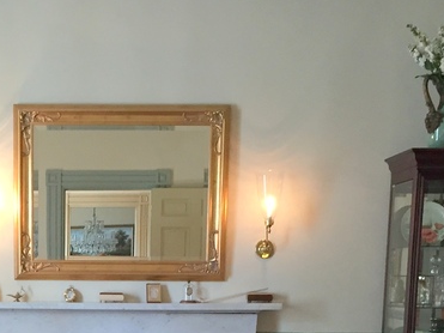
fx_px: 1026
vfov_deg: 17.1
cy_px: 453
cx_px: 85
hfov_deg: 24.0
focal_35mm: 80
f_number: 2.2
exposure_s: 1/30
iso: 125
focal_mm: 4.15
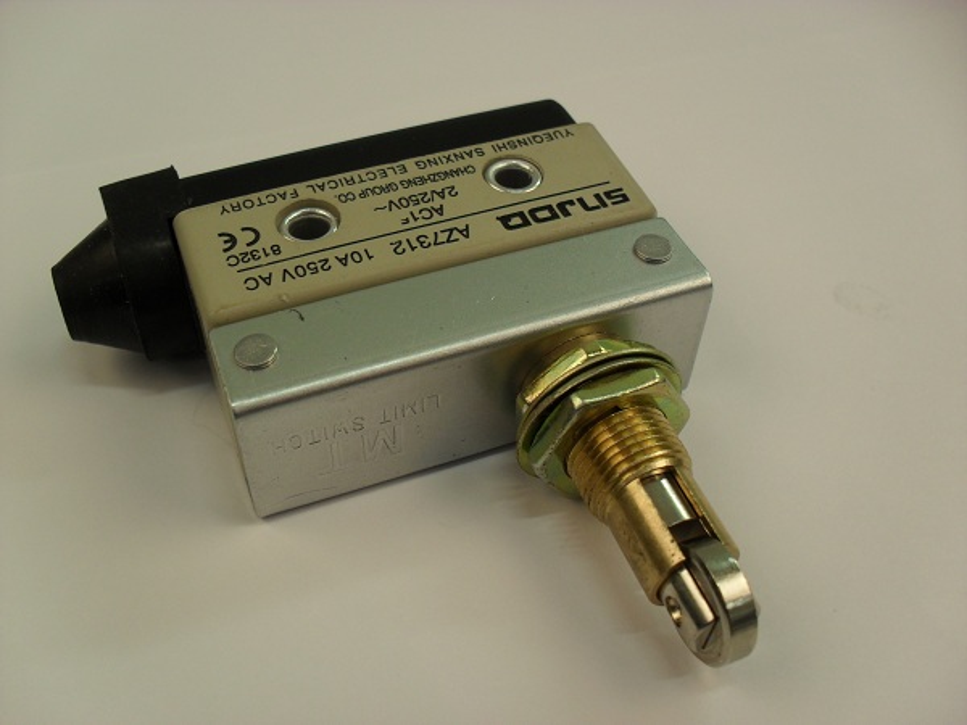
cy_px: 362
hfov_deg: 52.6
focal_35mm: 35
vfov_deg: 40.7
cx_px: 484
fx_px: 978
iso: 100
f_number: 3.2
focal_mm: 6.3
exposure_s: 1/60
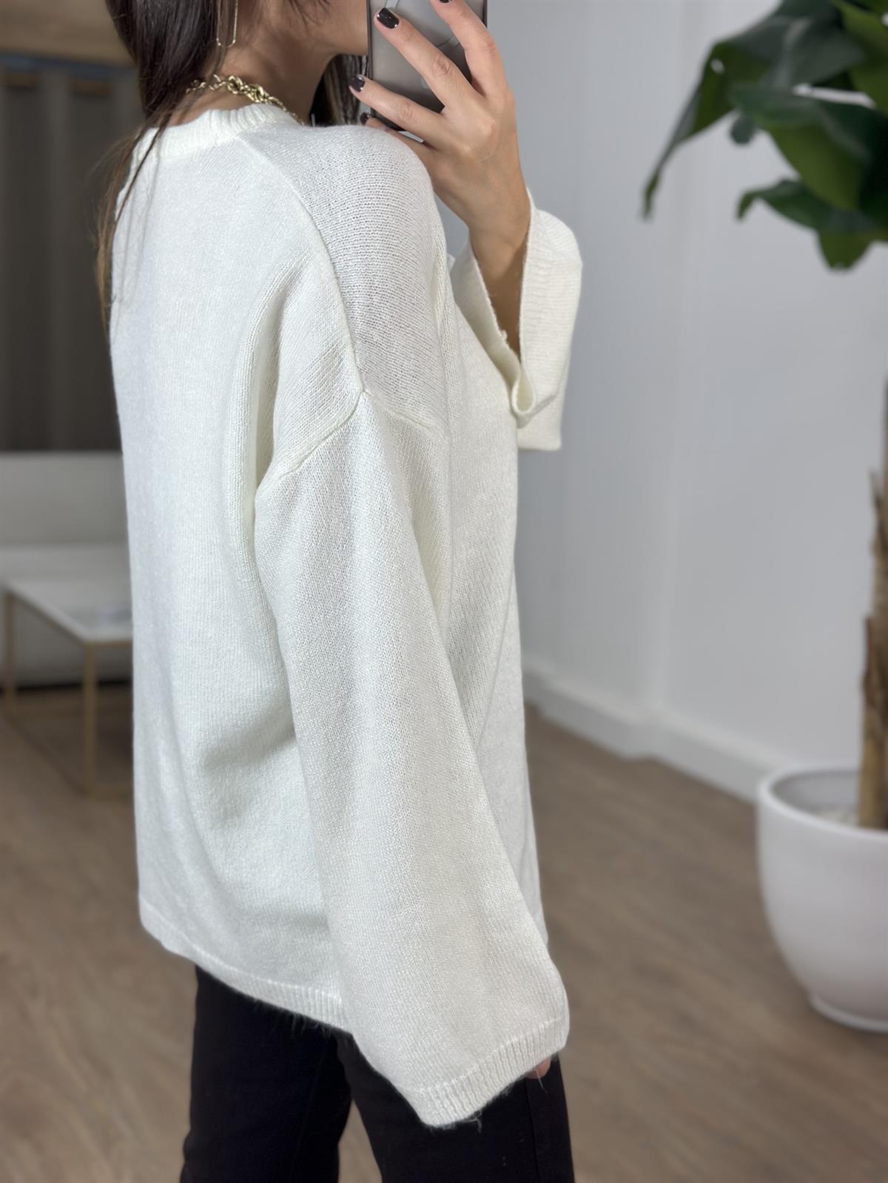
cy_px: 592
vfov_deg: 39.7
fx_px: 1642
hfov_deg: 30.3
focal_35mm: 48
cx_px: 444
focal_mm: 6.86
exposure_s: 1/312
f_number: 1.78
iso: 80
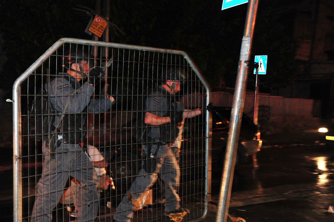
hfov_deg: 54.5
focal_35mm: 35
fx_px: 324
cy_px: 111
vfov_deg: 37.8
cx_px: 167
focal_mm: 35
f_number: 4
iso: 1600
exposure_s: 1/80
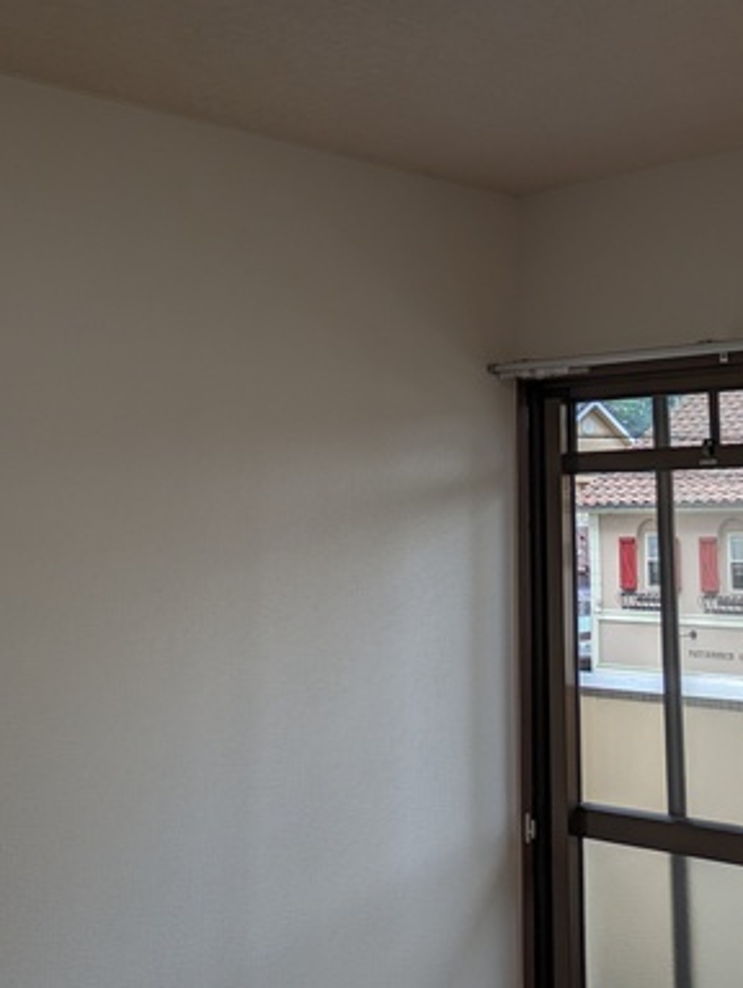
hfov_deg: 30.6
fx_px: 1343
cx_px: 530
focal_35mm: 47
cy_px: 183
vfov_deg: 38.7
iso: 45
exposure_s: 1/1110
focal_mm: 5.43
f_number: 1.89
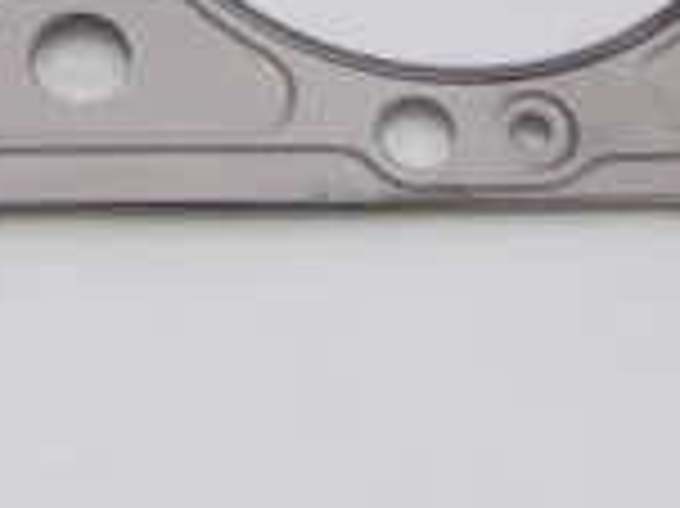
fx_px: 3003
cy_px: -375
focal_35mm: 153
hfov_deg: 12.8
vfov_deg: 9.3
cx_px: 77
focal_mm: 20
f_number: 11
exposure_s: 1/125
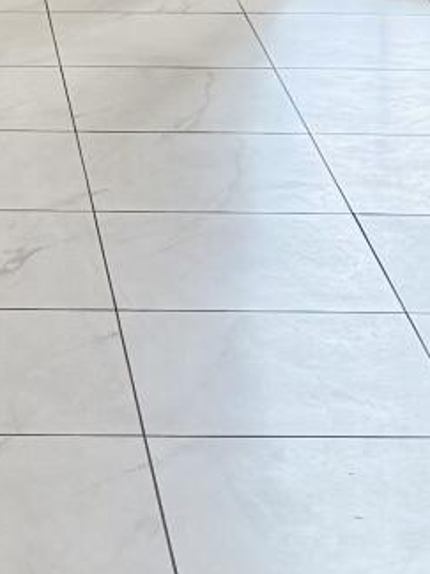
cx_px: -51
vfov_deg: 12.2
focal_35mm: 148
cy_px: -473
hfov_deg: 9.9
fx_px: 2451
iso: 200
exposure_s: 1/176
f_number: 1.78
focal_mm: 6.76
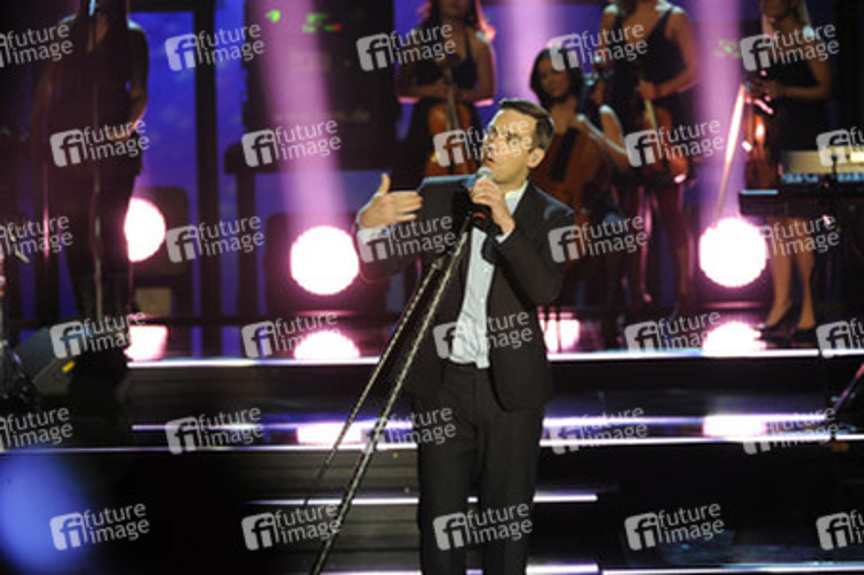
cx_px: 432
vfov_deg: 6.2
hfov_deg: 9.4
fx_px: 5276
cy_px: 288
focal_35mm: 220
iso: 2000
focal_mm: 220
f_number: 5
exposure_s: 1/100
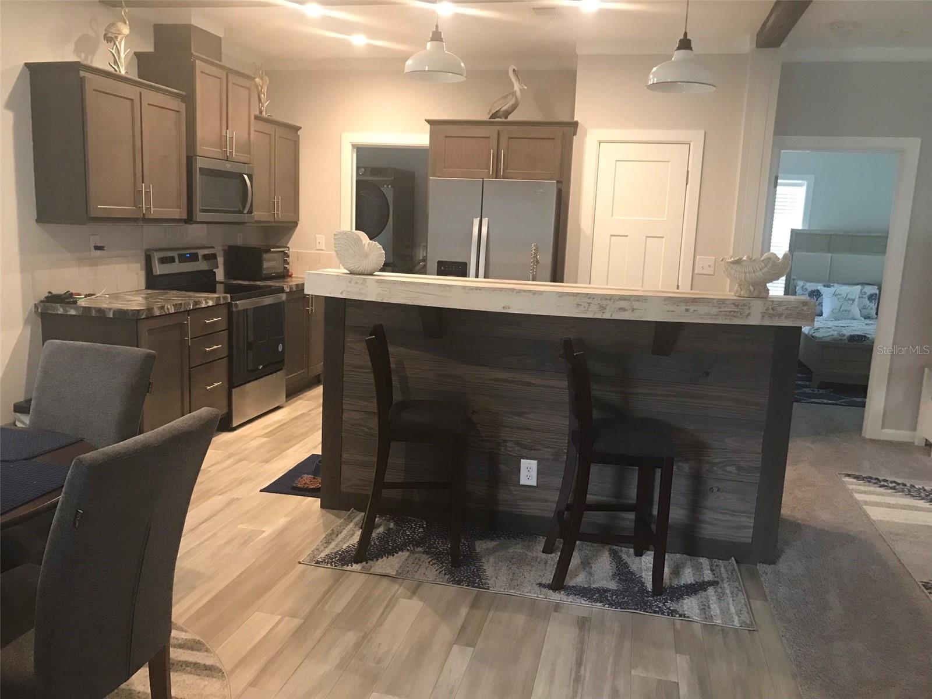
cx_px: 466
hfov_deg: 63.4
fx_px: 754
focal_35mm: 28
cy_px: 350
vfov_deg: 49.7
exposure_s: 1/15
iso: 64
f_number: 1.8
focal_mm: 3.99
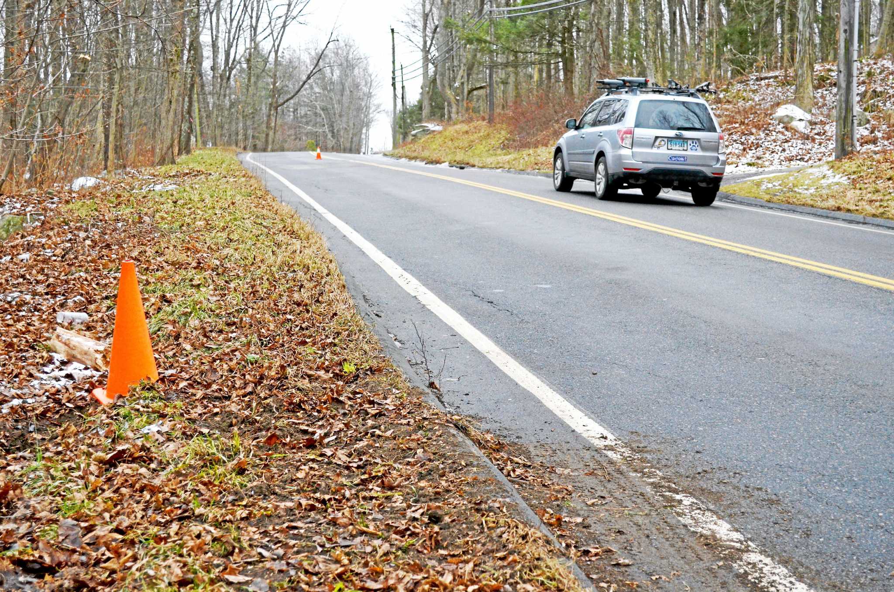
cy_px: 296
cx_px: 447
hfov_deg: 33.5
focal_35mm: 60
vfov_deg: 22.5
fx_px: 1487
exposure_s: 1/500
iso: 320
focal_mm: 40
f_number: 5.3
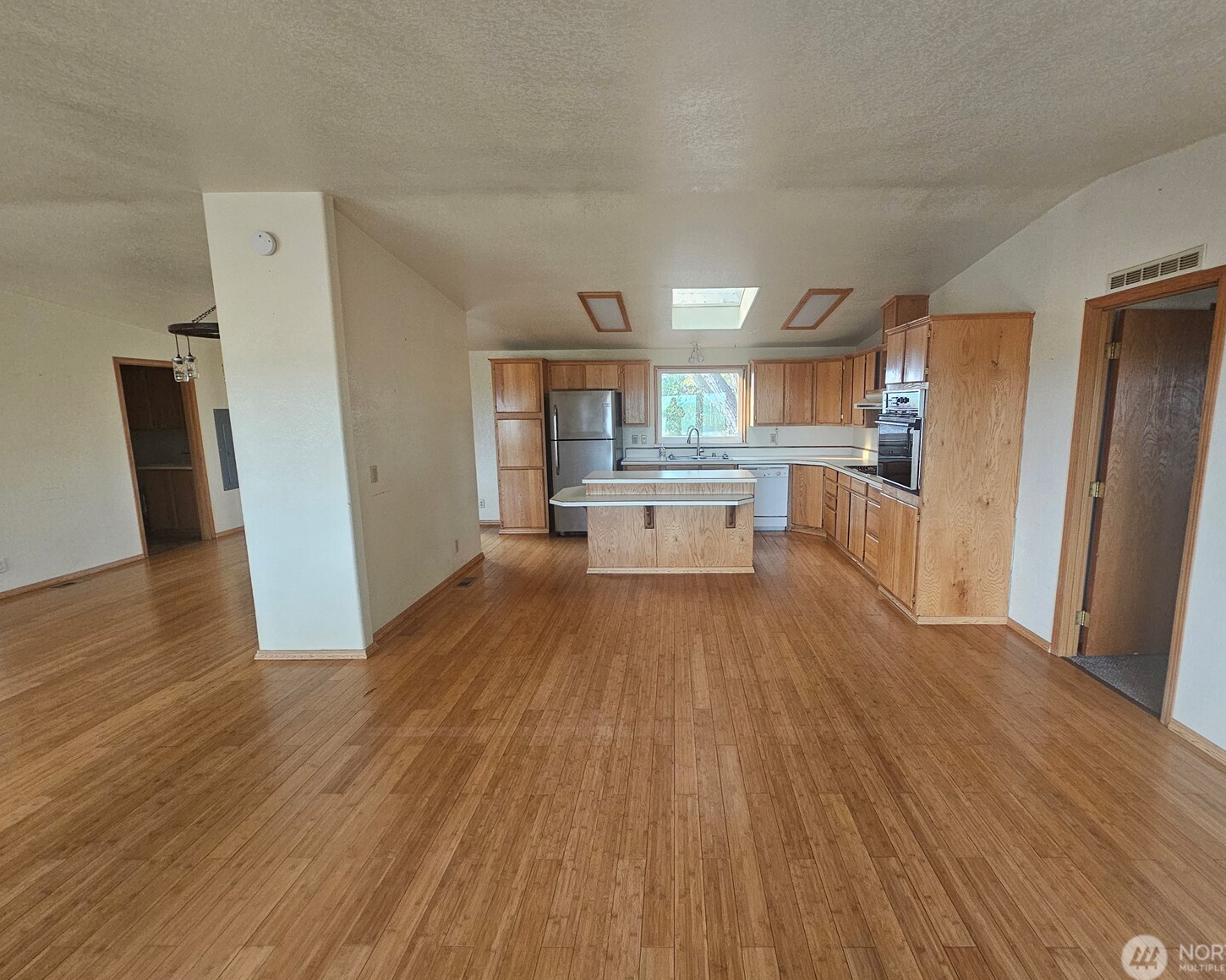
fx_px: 508
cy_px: 485
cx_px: 665
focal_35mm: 14
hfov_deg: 100.5
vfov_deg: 88.0
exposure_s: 1/40
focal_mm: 2.2
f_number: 2.2
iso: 320
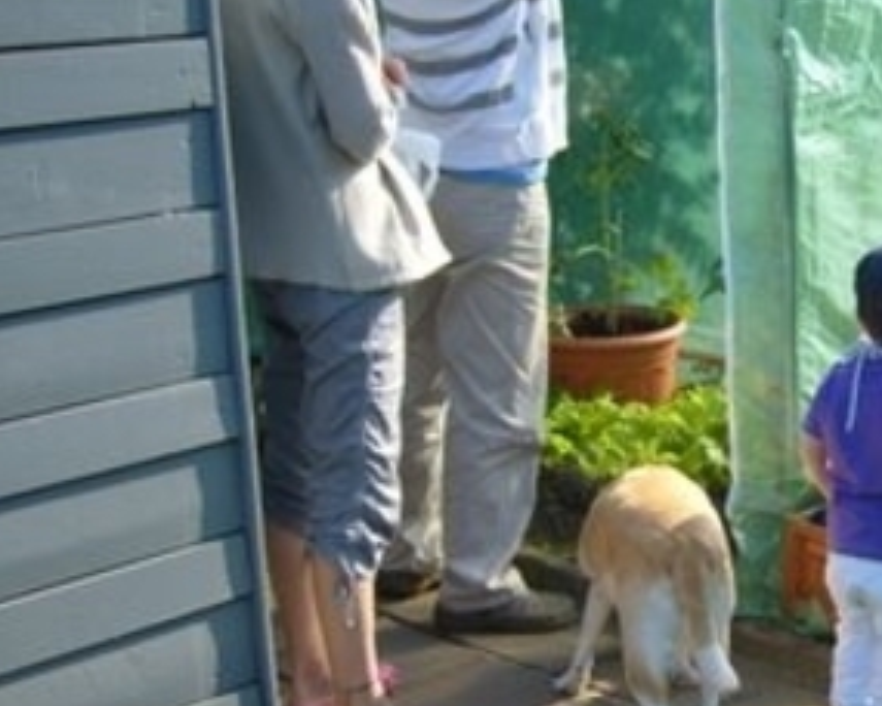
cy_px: 495
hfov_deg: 25.3
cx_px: 857
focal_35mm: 72
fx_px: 1879
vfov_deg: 21.1
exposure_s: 1/90
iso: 80
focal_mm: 7.4
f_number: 7.1
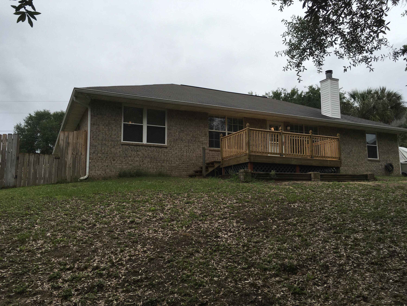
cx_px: 204
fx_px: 341
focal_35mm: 29
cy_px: 153
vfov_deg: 48.2
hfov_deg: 61.7
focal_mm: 4.15
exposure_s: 1/1054
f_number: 2.2
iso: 25
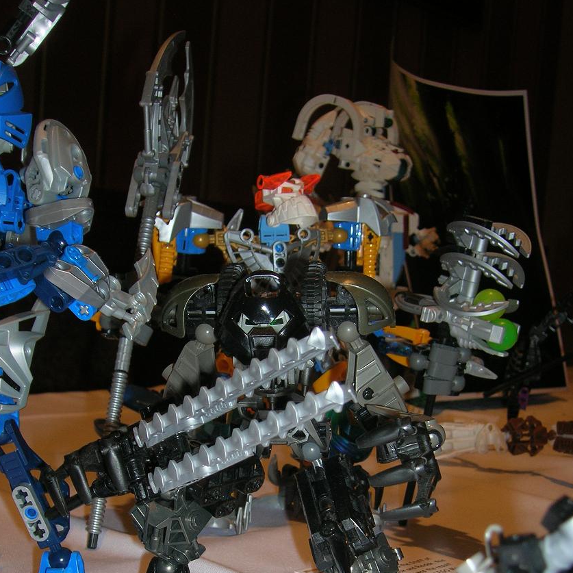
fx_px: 974
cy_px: 441
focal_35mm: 52
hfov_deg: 32.8
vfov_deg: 32.1
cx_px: 259
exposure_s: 1/60.1
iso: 50
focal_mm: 6.4
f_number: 3
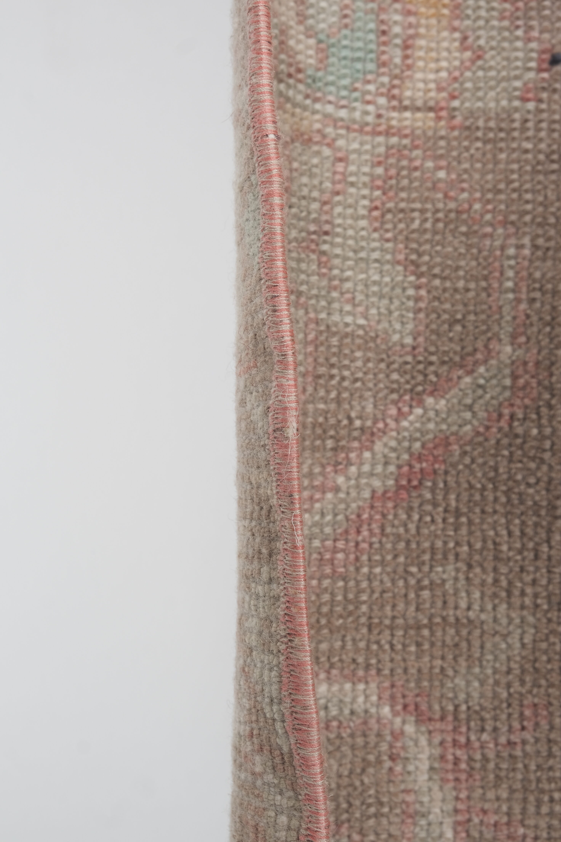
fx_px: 1099
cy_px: 421
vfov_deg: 41.9
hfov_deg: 28.6
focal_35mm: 47
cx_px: 280
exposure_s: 1/160
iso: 160
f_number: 10
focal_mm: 31.5
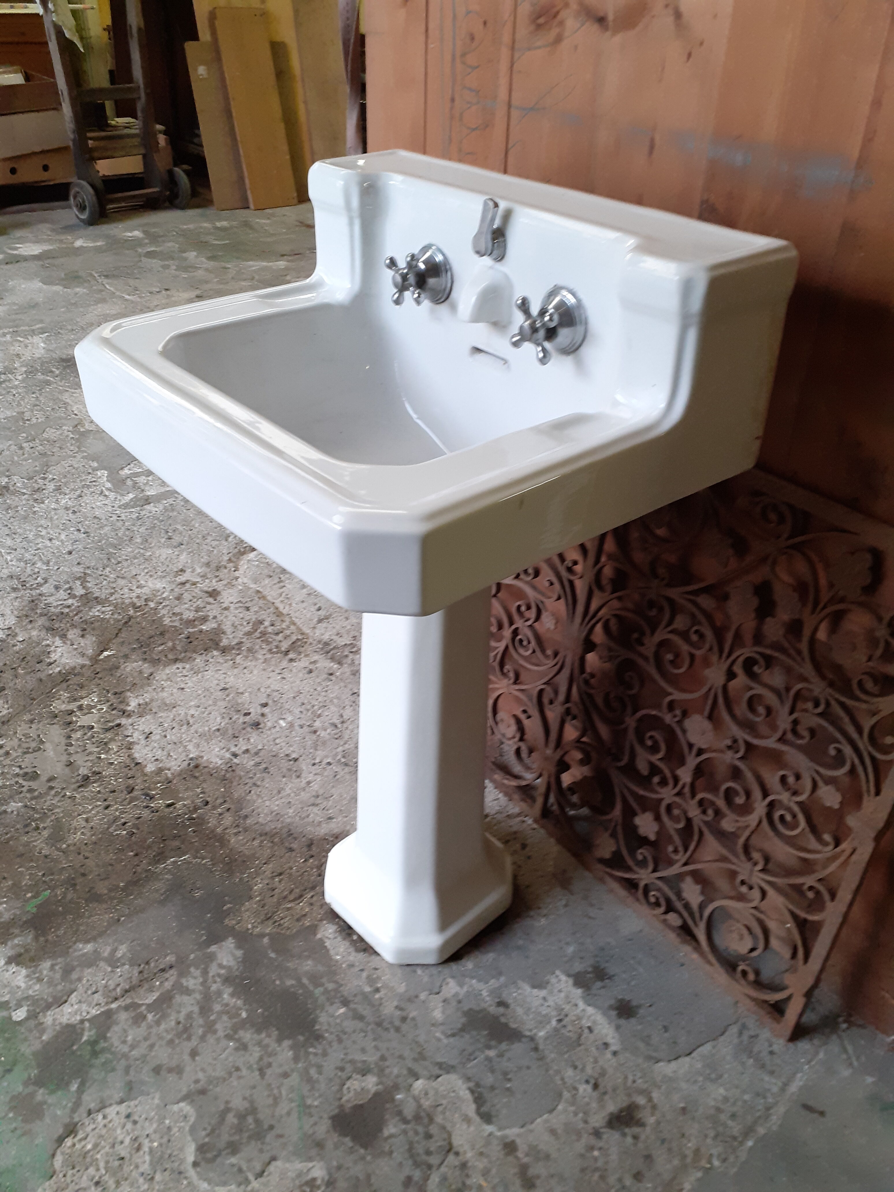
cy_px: 596
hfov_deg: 51.4
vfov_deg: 65.3
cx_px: 447
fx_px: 930
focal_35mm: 27
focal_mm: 3.58
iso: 160
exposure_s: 1/50
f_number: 1.9
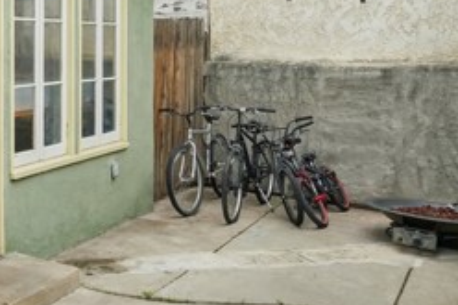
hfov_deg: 36.0
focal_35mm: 49
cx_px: -11
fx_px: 623
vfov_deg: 26.2
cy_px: 9
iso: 100
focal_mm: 19
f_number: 7.1
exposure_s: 1/40
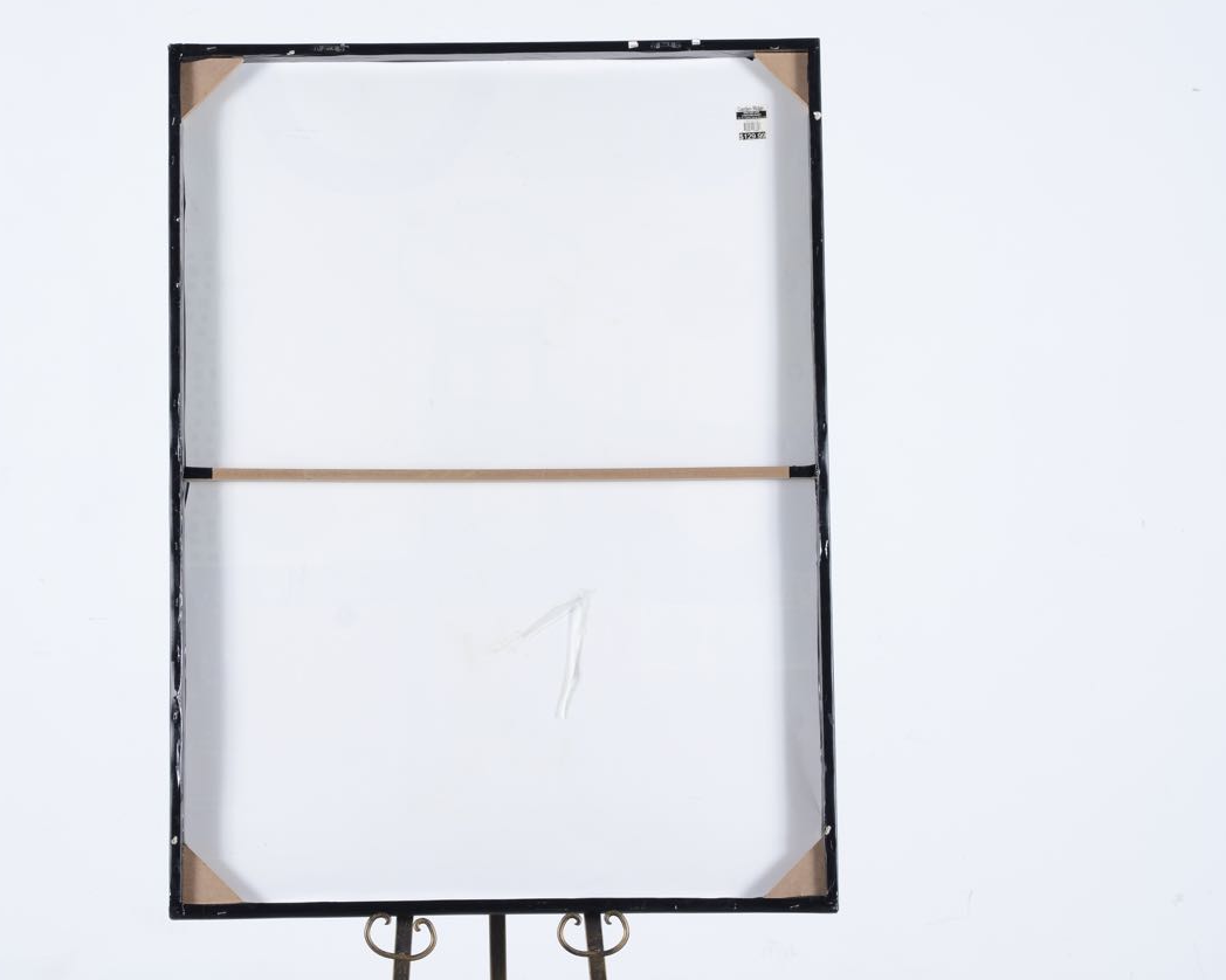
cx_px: 491
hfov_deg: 18.6
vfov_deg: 14.9
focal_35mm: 103
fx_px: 3737
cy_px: 485
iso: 100
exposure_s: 1/125
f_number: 9
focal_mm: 60
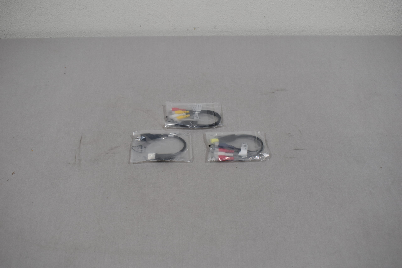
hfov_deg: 51.3
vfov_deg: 35.5
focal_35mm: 38
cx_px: 201
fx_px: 419
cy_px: 134
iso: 360
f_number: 5.6
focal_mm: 25
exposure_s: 1/125
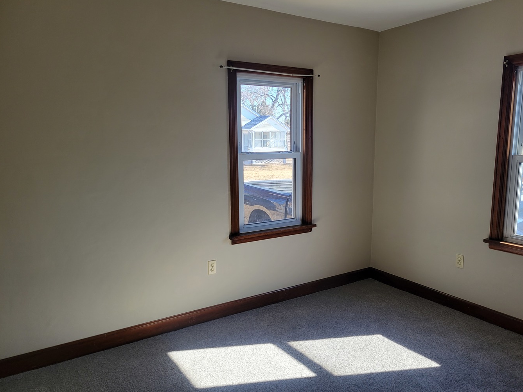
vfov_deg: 49.7
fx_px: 423
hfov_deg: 63.4
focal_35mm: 28
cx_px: 280
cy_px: 203
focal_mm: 5.4
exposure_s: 1/194
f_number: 1.8
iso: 40
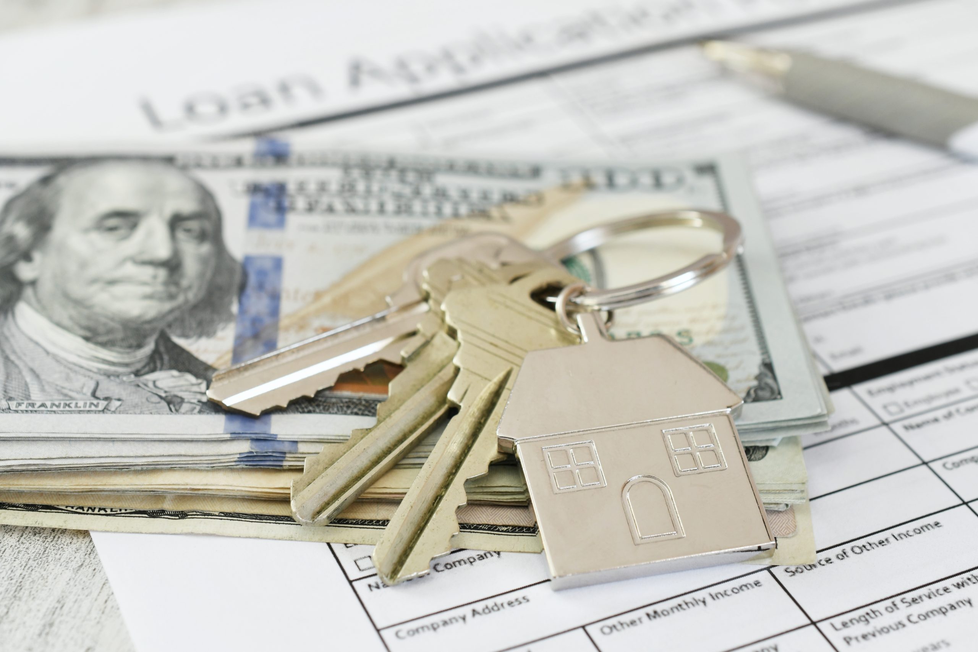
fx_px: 1630
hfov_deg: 33.4
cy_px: 326
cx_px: 489
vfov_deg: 22.6
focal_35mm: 60
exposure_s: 1/60
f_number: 8
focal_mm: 40
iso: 320
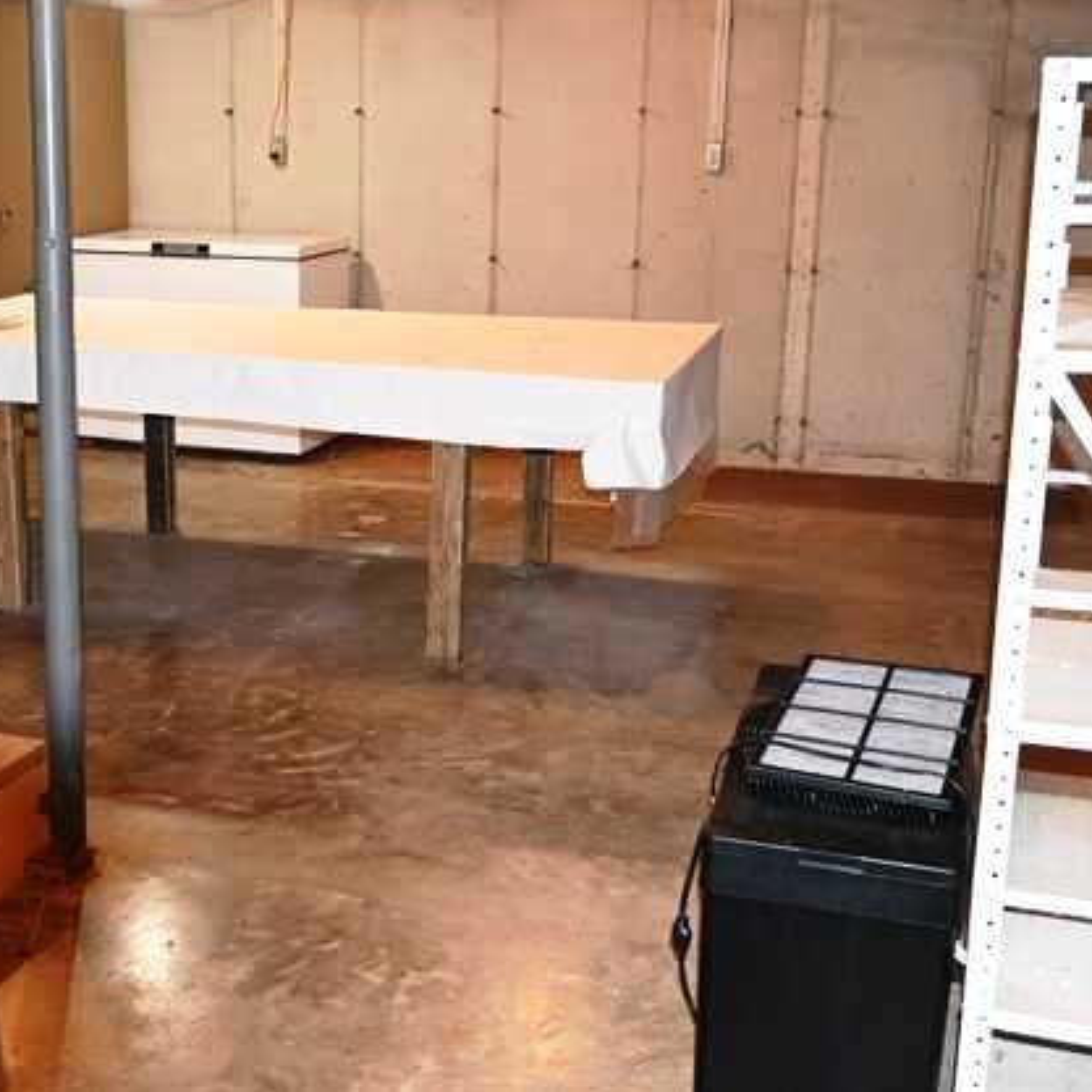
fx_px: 1677
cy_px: 536
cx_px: 317
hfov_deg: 35.5
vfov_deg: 36.1
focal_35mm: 47
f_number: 4.2
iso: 1800
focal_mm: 24
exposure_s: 1/60
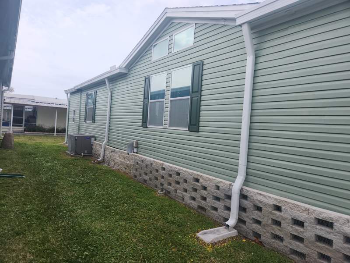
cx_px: 175
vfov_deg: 58.9
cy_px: 132
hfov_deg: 73.9
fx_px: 233
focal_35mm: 23
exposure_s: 1/1262
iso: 20
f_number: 1.8
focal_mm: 5.4
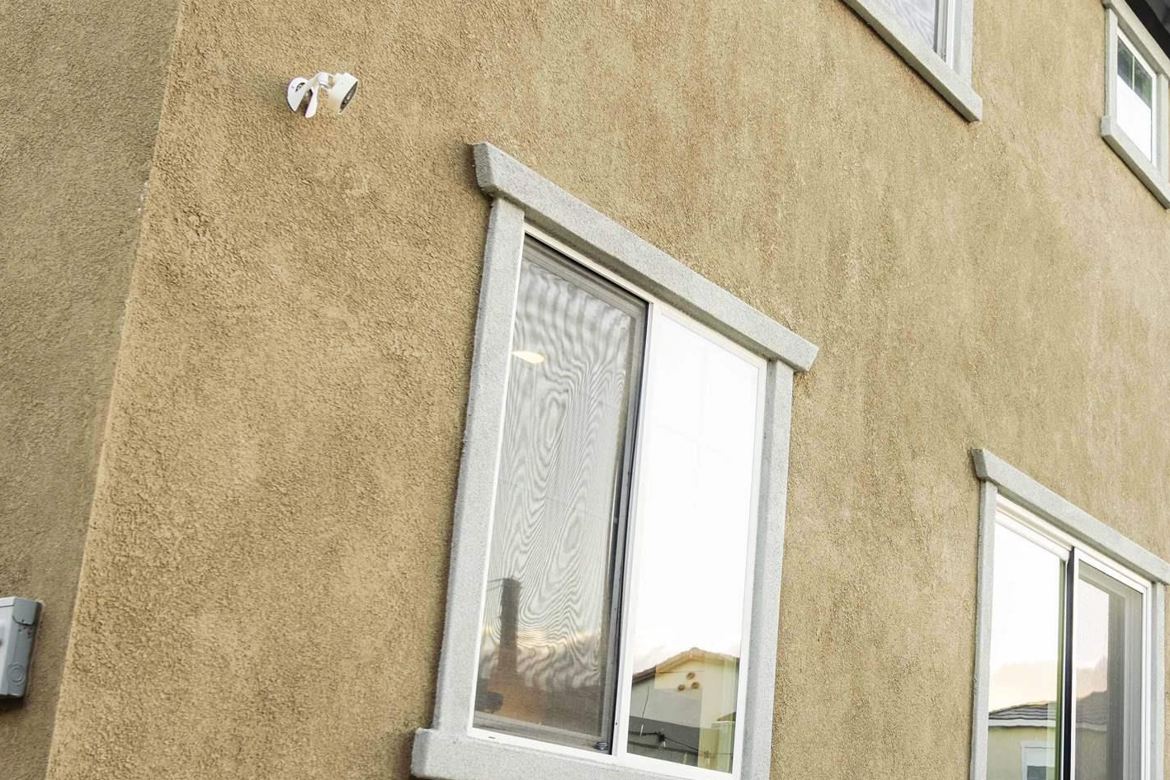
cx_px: 850
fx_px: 1690
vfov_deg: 25.9
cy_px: 489
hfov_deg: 37.4
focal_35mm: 52
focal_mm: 24
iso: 100
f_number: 3.2
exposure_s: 1/100
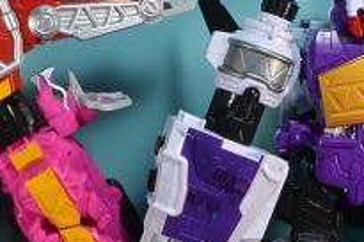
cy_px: 245
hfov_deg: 19.8
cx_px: 128
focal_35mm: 103
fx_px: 1040
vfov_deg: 13.1
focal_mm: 22
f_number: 25
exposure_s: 1.3
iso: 100
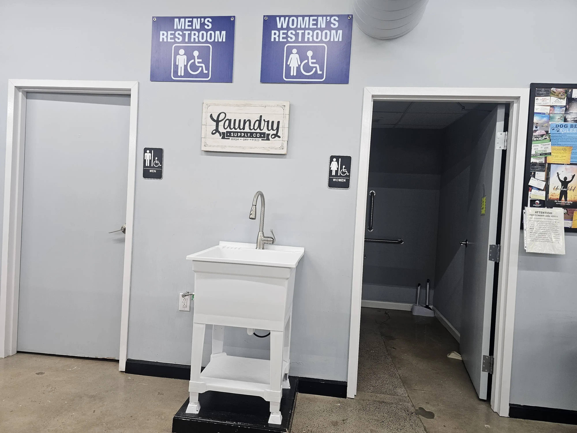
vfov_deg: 58.9
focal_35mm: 23
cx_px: 288
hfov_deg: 73.9
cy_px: 216
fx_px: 383
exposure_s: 1/120
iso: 160
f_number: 1.7
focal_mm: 6.3
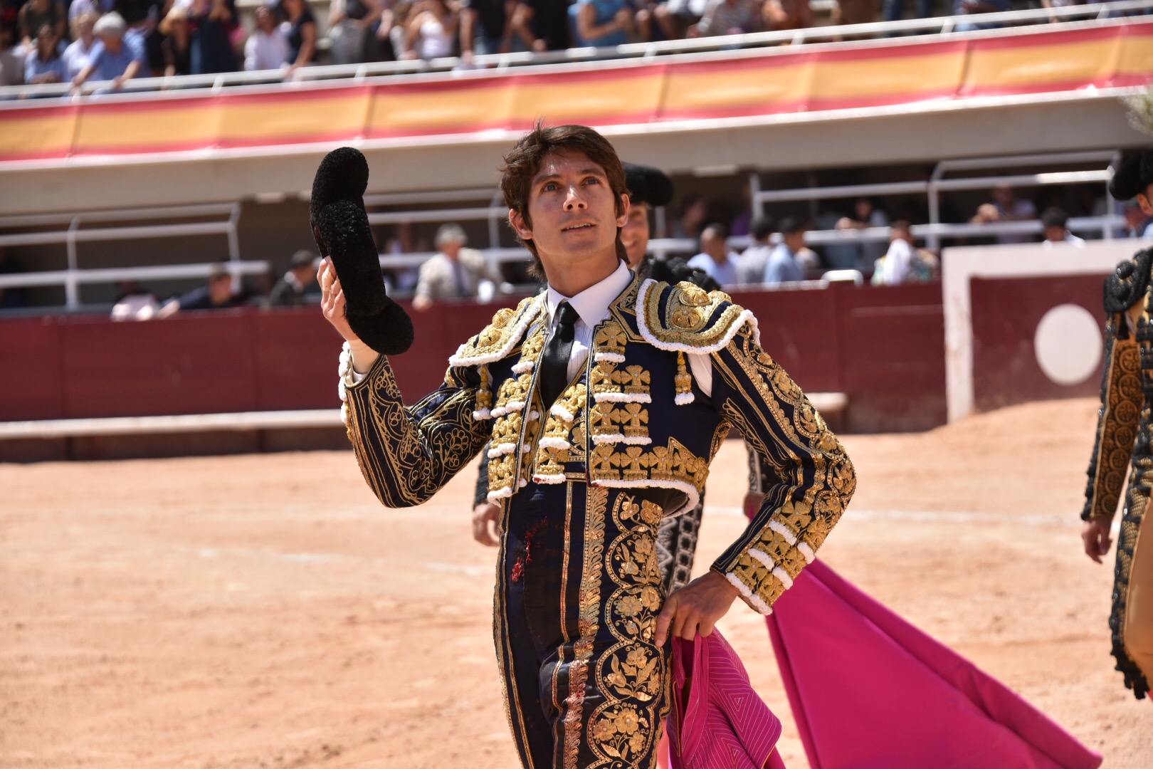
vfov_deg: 10.2
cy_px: 384
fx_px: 4323
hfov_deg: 15.2
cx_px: 576
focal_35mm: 135
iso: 400
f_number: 6.3
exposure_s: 1/1250
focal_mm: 135
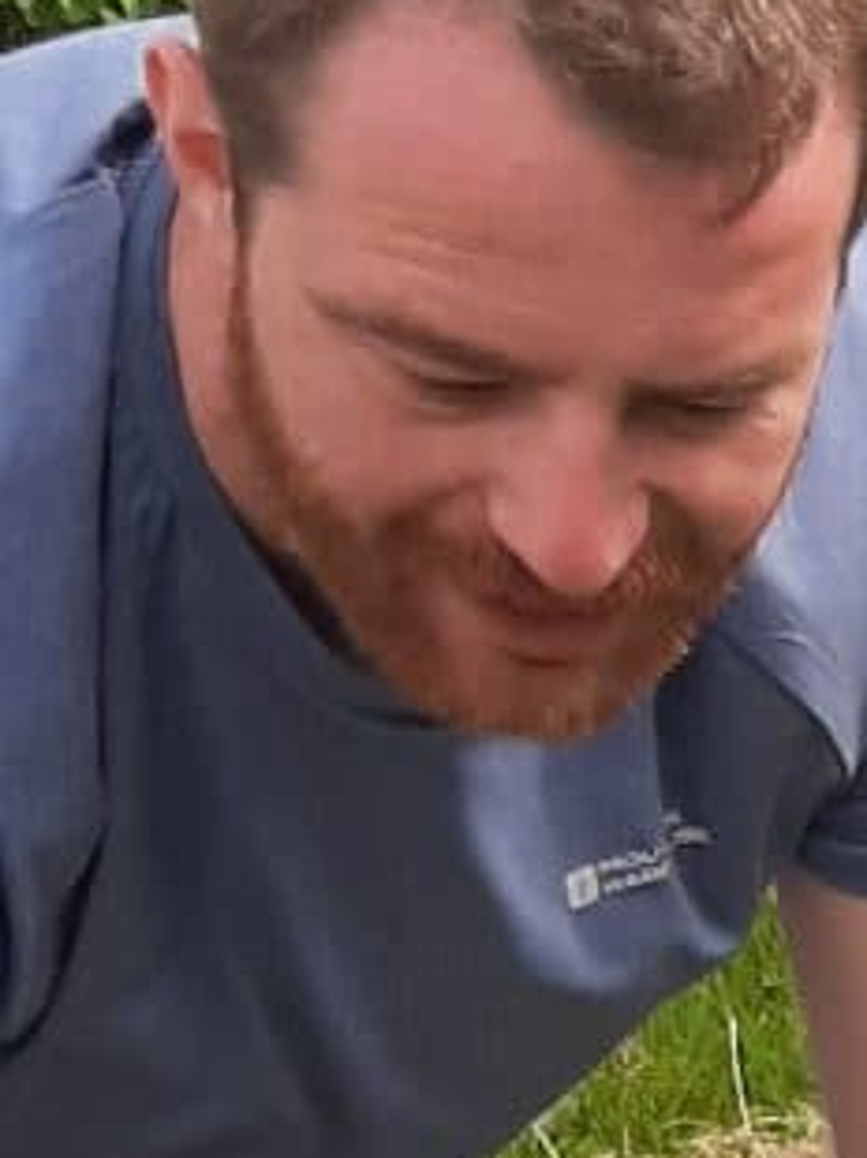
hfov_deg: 7.7
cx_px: 2033
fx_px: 5986
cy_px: 1343
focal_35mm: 179
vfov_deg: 10.9
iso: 40
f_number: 1.7
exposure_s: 1/1742
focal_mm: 3.93
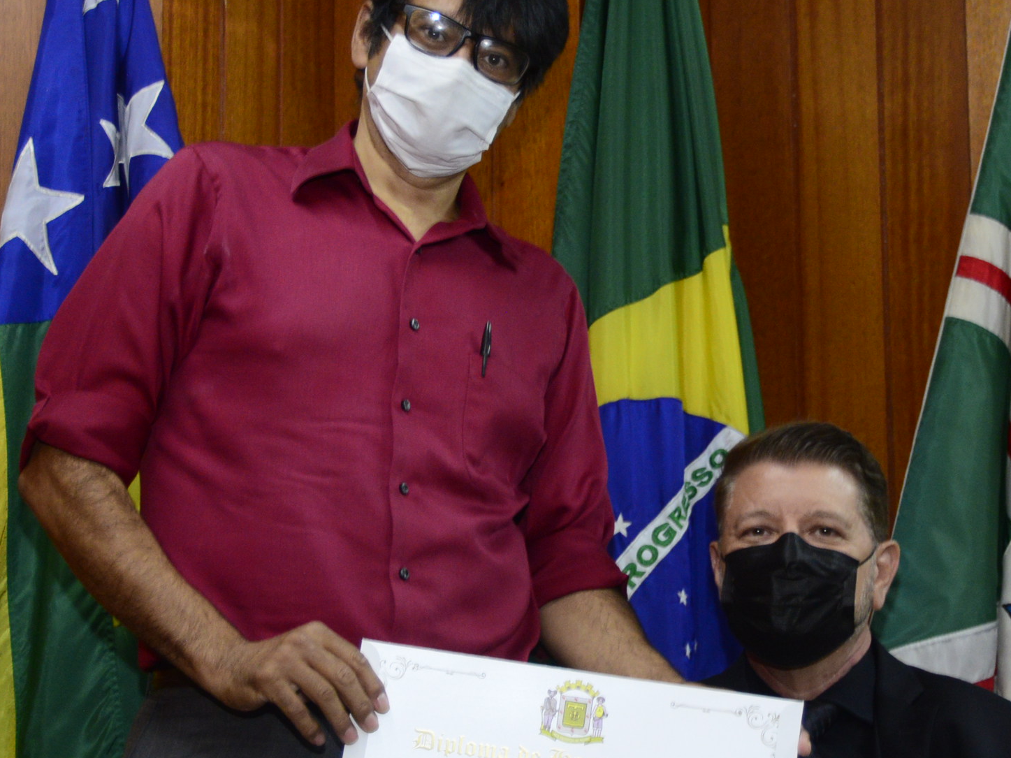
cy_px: 486
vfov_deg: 16.4
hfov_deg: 21.7
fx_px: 2628
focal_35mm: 90
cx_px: 619
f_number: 5
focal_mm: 45
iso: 2500
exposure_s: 1/60
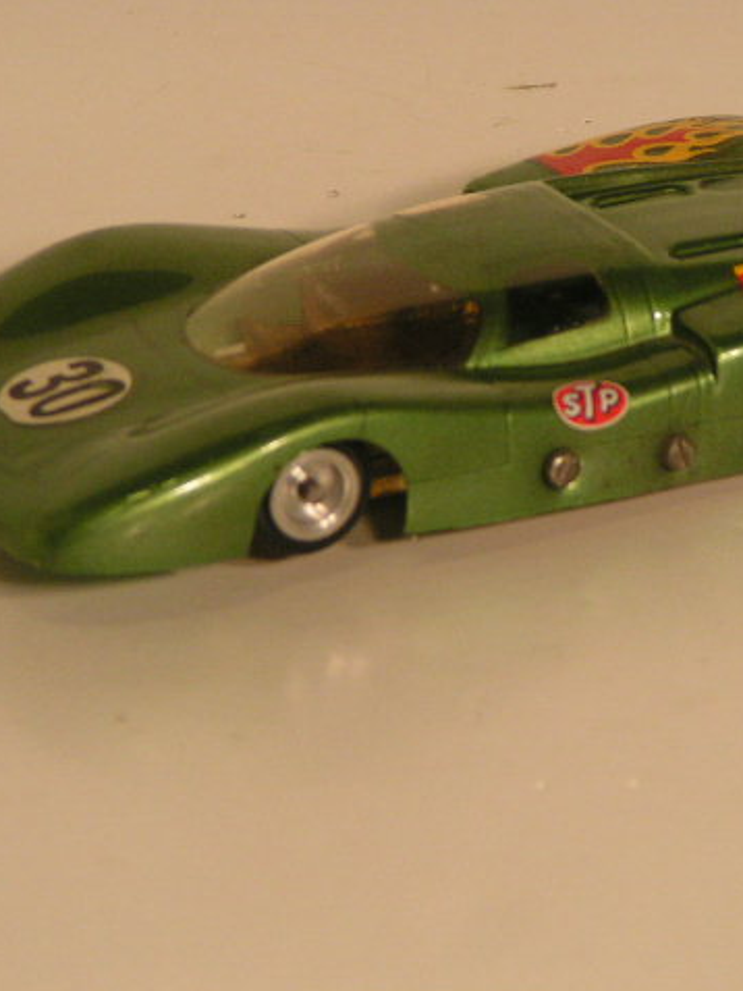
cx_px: 452
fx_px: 8668
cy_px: 497
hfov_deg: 4.9
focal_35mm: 303
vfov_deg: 6.5
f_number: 3.5
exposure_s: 1/250
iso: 125
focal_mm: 34.5
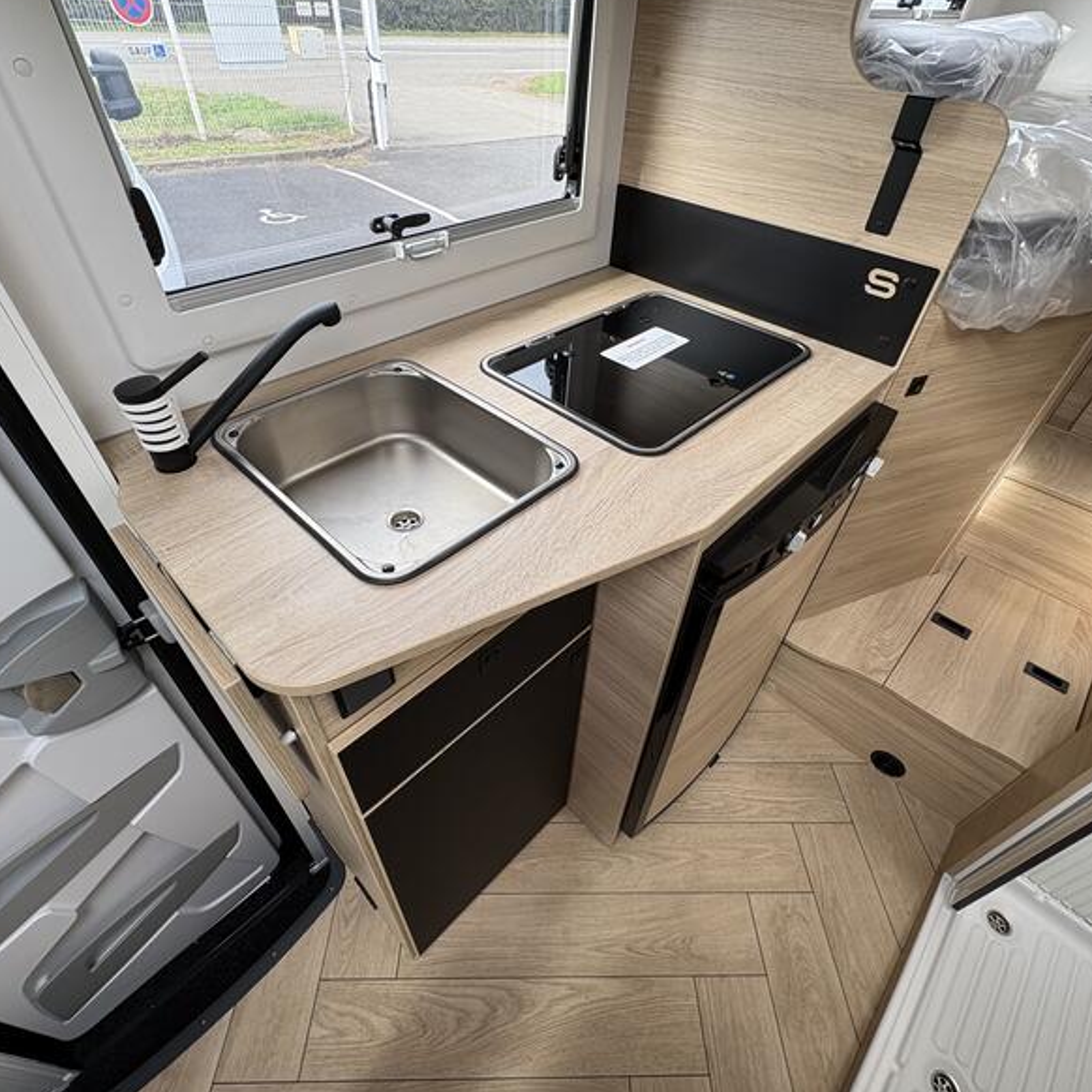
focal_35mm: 17
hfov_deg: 84.0
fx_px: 607
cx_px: 550
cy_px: 535
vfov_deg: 84.0
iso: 64
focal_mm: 2.22
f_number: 2.2
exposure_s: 1/99
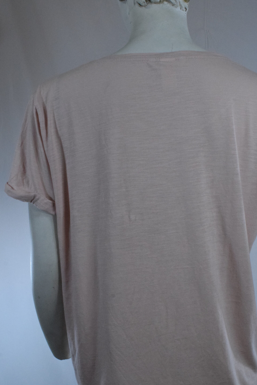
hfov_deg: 29.2
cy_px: 225
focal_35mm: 46
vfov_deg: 42.6
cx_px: 159
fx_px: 492
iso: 3200
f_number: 20
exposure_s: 1/250
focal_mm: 22
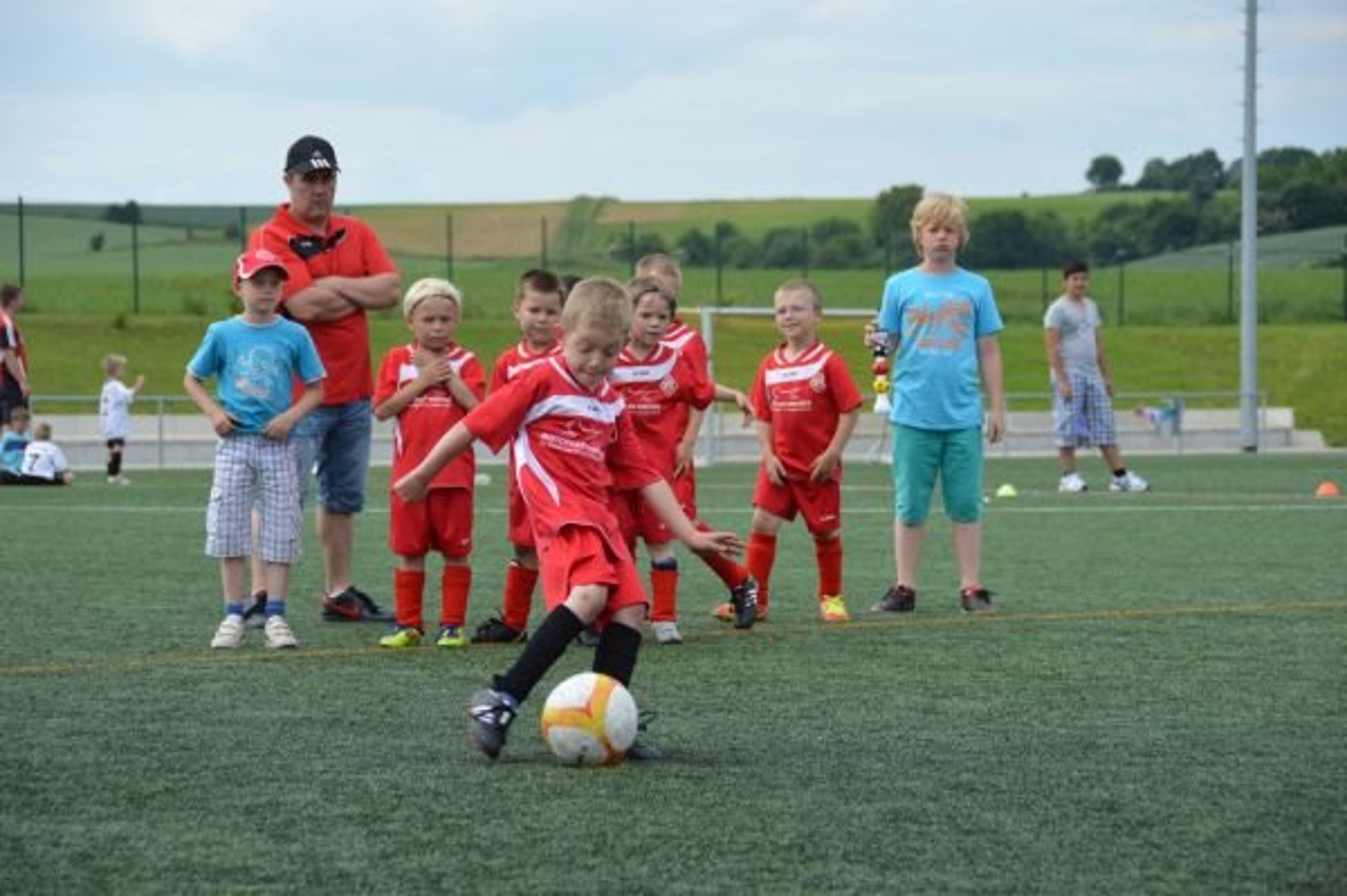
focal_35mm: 142
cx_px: 674
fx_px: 5327
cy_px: 448
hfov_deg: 14.4
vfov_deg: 9.6
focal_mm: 95
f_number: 5.3
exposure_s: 1/1250
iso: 400
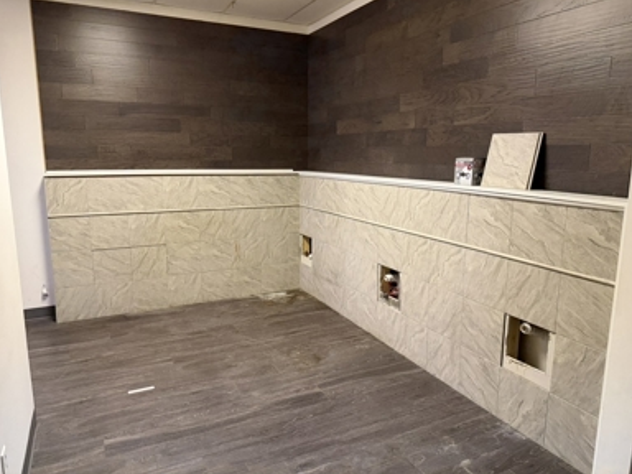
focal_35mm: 25
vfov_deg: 54.9
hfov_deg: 69.4
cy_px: 229
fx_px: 456
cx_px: 326
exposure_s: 1/60
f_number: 1.78
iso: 640
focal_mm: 6.76
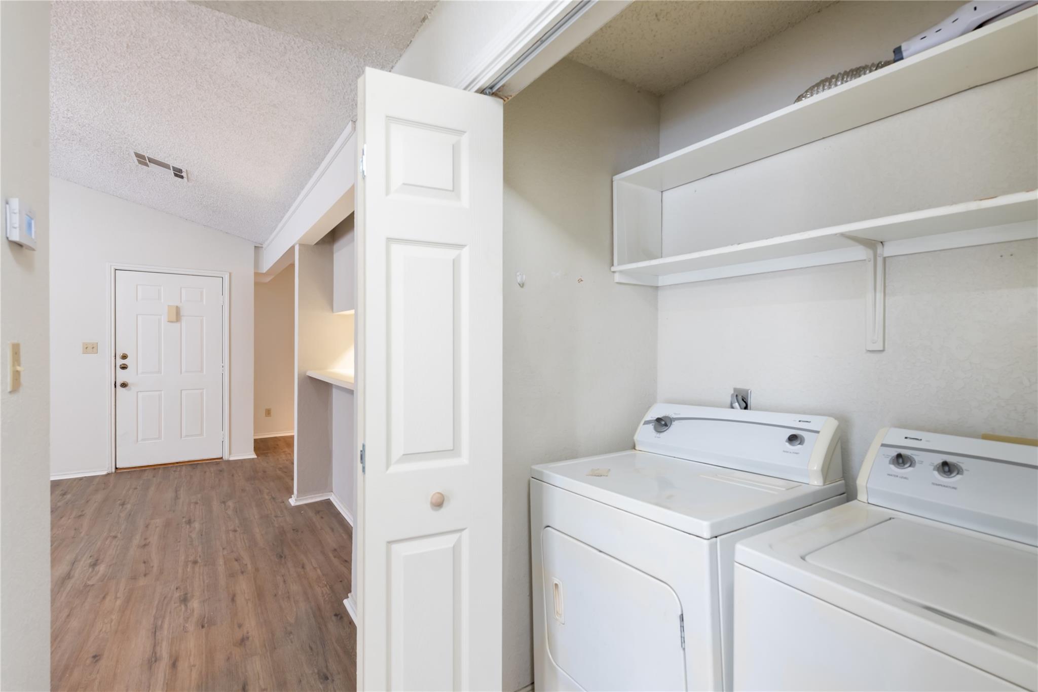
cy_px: 346
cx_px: 519
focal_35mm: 17
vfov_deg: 70.5
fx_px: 490
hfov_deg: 93.3
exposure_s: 2.5
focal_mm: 17
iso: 400
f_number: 8
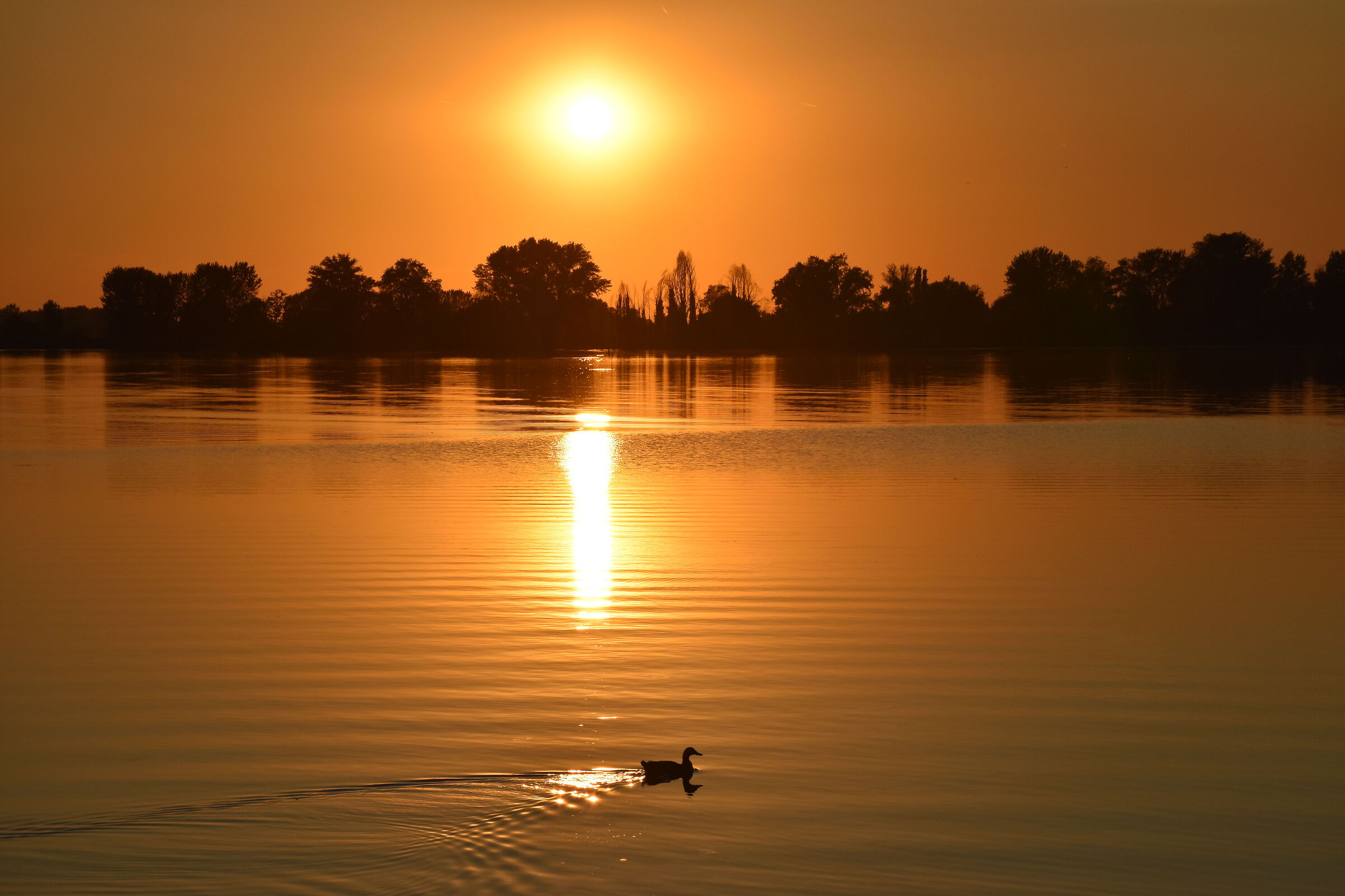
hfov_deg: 21.9
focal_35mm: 93
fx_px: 3474
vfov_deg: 14.7
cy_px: 448
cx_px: 672
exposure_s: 1/1250
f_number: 9
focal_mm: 62
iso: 200
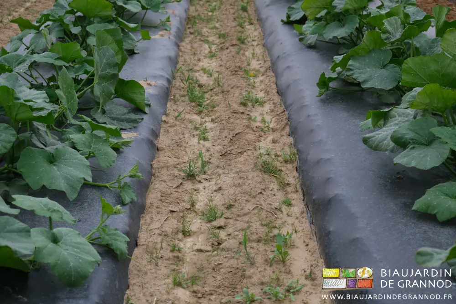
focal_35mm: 59
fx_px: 747
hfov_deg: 33.9
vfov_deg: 23.0
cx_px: 228
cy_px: 152
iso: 160
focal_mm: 39
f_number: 4.5
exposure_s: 1/100
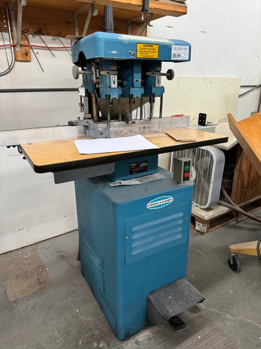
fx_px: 241
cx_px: 130
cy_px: 174
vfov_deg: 71.6
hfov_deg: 56.8
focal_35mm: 24
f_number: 1.78
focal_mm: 6.76
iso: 200
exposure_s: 1/60
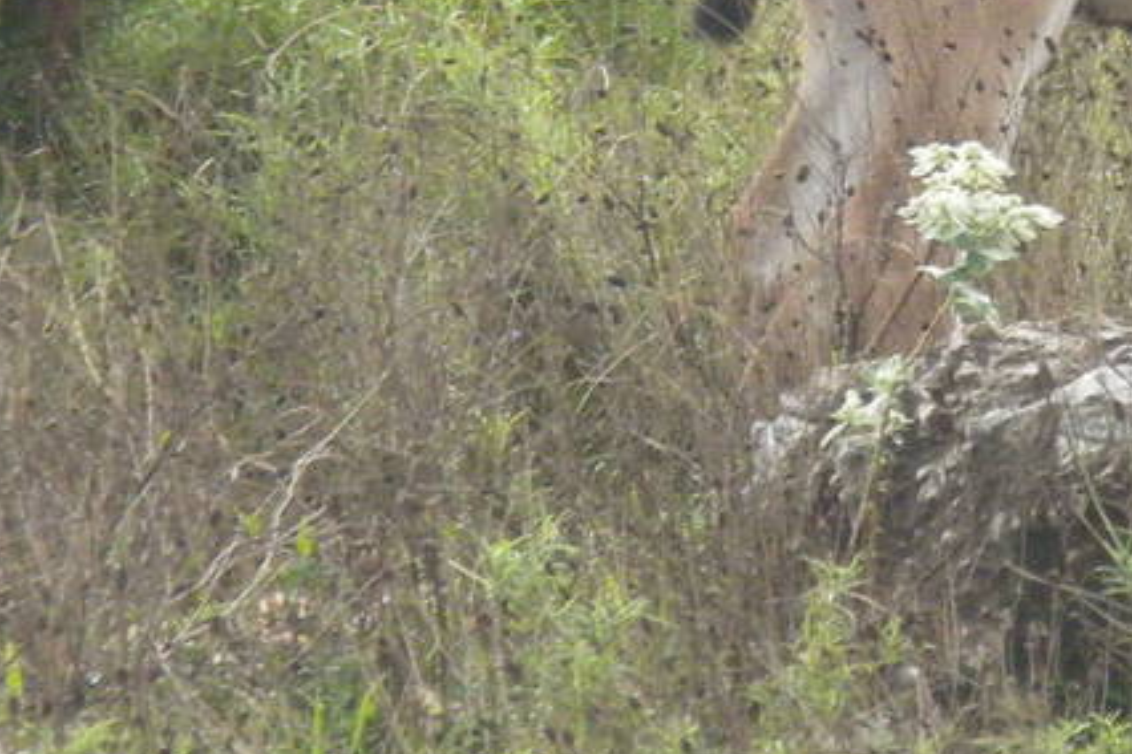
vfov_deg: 1.4
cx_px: 1105
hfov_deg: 2.0
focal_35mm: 1015
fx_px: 31914
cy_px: 196
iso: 335
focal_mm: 46.2
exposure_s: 1/560
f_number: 5.3
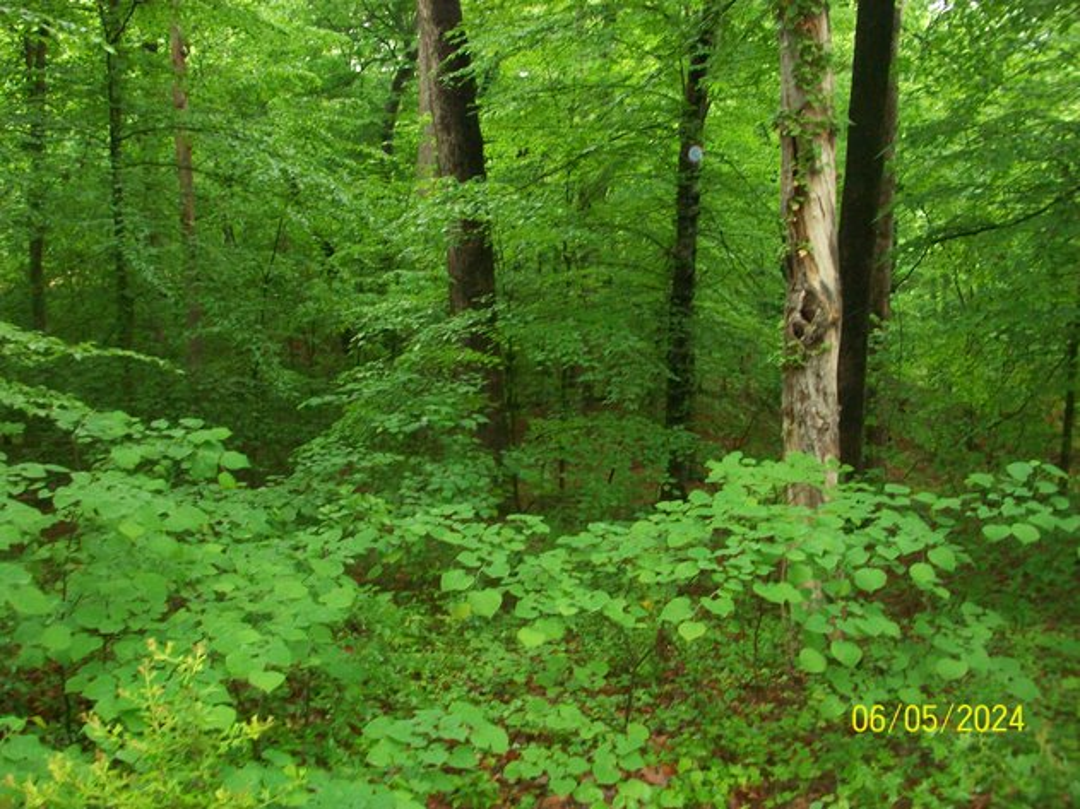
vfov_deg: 41.8
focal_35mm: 34
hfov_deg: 54.0
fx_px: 1061
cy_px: 404
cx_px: 540
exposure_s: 1/60
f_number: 2.8
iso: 160
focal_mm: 5.7
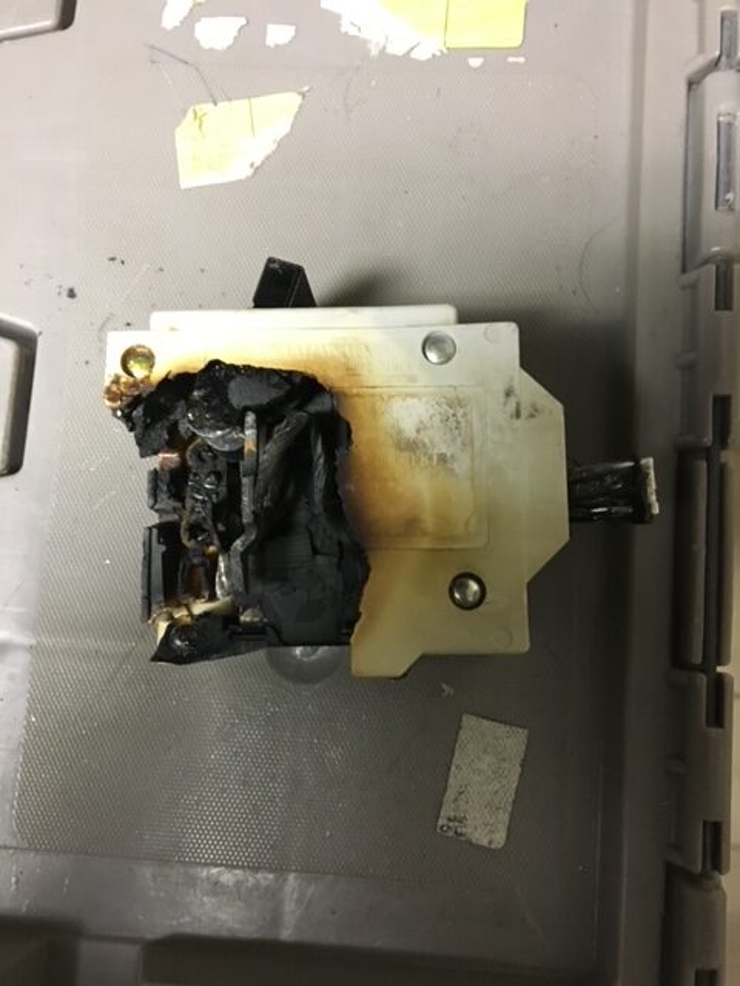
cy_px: 493
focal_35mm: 29
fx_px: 827
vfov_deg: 61.7
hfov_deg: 48.2
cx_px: 370
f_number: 2.2
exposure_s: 1/15
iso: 200
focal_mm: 4.15
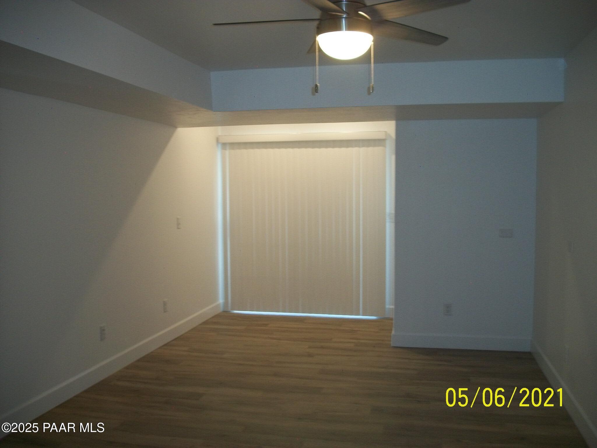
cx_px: 298
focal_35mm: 32
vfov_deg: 44.2
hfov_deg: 56.8
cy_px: 224
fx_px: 552
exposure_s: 1/30
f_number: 2.9
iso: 80
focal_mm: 5.7
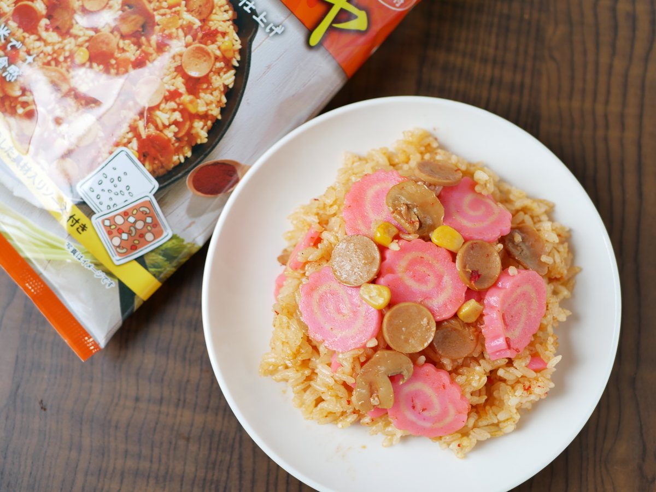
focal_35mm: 50
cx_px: 328
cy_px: 246
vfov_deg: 29.1
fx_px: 948
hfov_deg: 38.2
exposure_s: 1/25
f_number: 2.2
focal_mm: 25
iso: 200
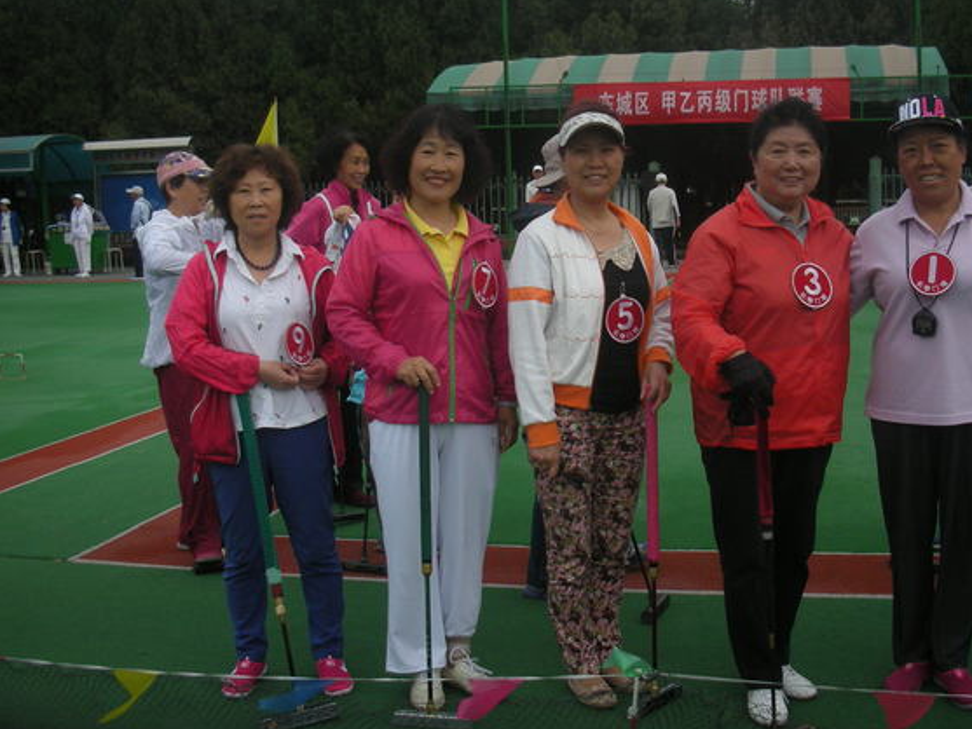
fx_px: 1236
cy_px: 311
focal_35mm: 44
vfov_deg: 32.8
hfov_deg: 42.8
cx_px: 553
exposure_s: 1/410
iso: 50
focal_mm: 5.8
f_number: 2.8
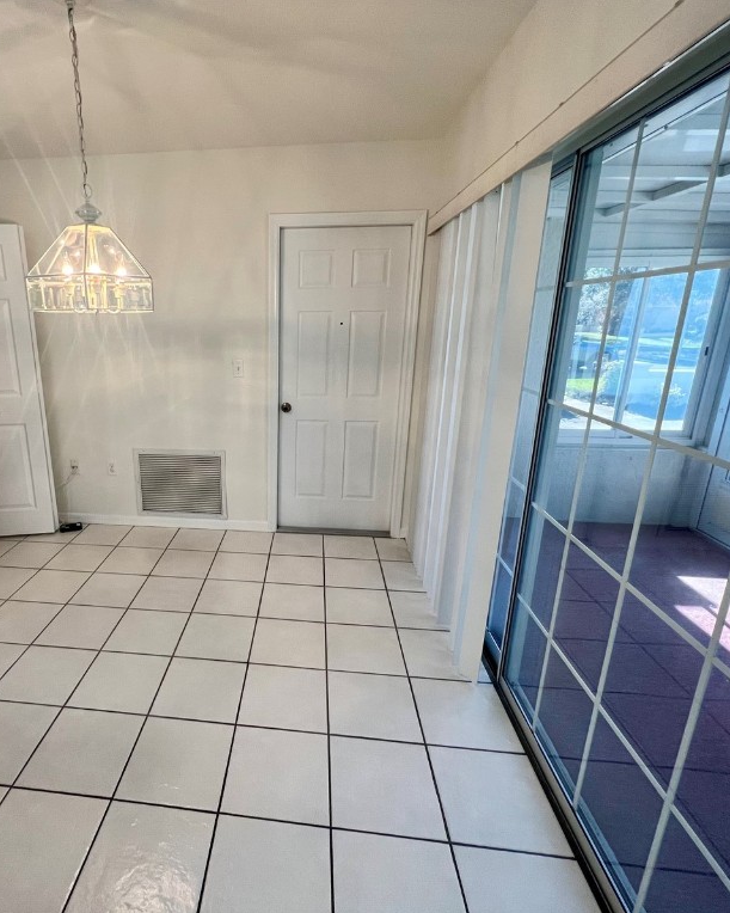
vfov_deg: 89.6
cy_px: 456
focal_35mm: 17
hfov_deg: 74.9
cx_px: 252
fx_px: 459
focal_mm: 1.57
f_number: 1.8
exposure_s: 1/120
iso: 125
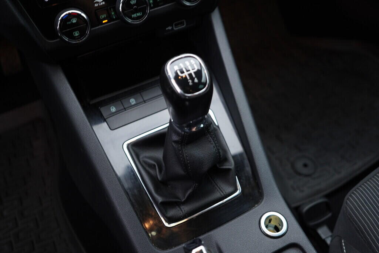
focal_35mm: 36
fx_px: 379
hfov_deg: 53.1
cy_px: 126
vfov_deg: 36.9
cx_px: 190
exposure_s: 1/40
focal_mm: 24
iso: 200
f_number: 2.8
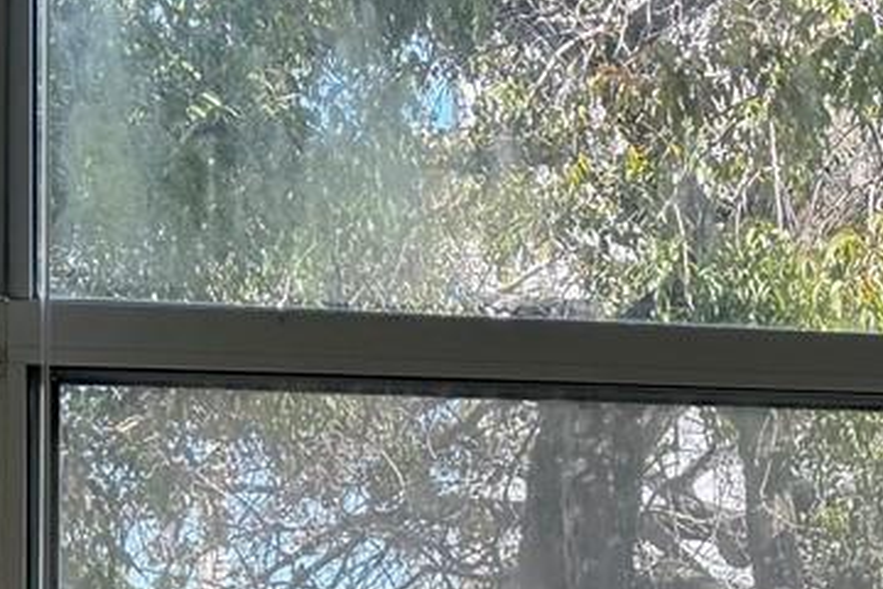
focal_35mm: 111
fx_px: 2722
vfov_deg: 12.2
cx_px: 1403
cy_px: 636
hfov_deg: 16.5
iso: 100
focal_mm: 6.76
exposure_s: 1/435
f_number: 1.78
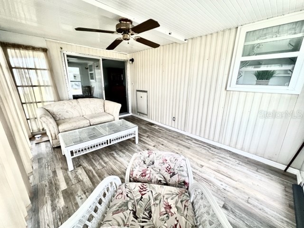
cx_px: 152
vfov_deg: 89.9
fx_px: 114
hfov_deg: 106.2
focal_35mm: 13
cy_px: 114
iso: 100
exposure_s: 1/121
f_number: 1.8
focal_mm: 1.57
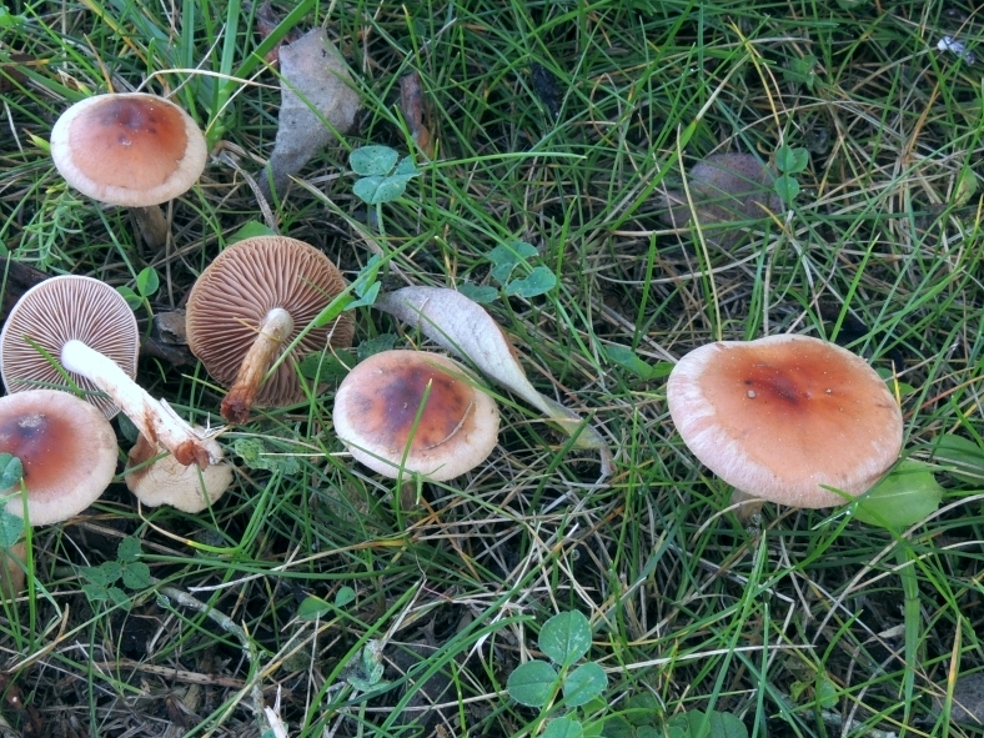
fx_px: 1848
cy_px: 355
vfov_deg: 22.6
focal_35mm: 65
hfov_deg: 29.8
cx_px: 401
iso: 100
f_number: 8
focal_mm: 8.9
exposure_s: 1/13
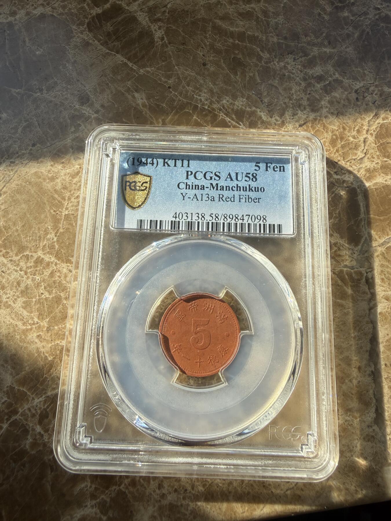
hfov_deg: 56.8
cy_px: 260
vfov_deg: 71.6
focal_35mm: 24
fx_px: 361
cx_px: 196
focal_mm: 2.22
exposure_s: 1/908
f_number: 2.2
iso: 40
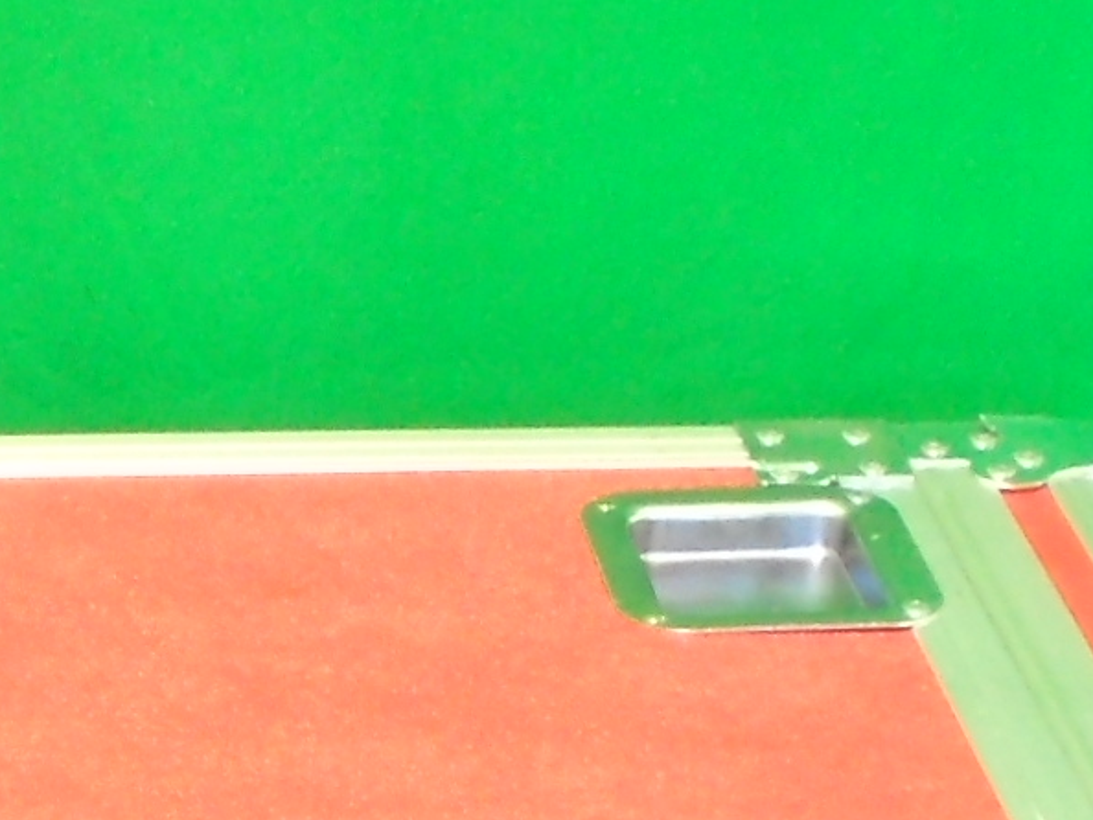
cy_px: 1522
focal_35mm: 157
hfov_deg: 12.1
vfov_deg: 9.0
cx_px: -495
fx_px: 4959
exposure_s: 1/40
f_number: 3.8
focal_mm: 6.4
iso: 400
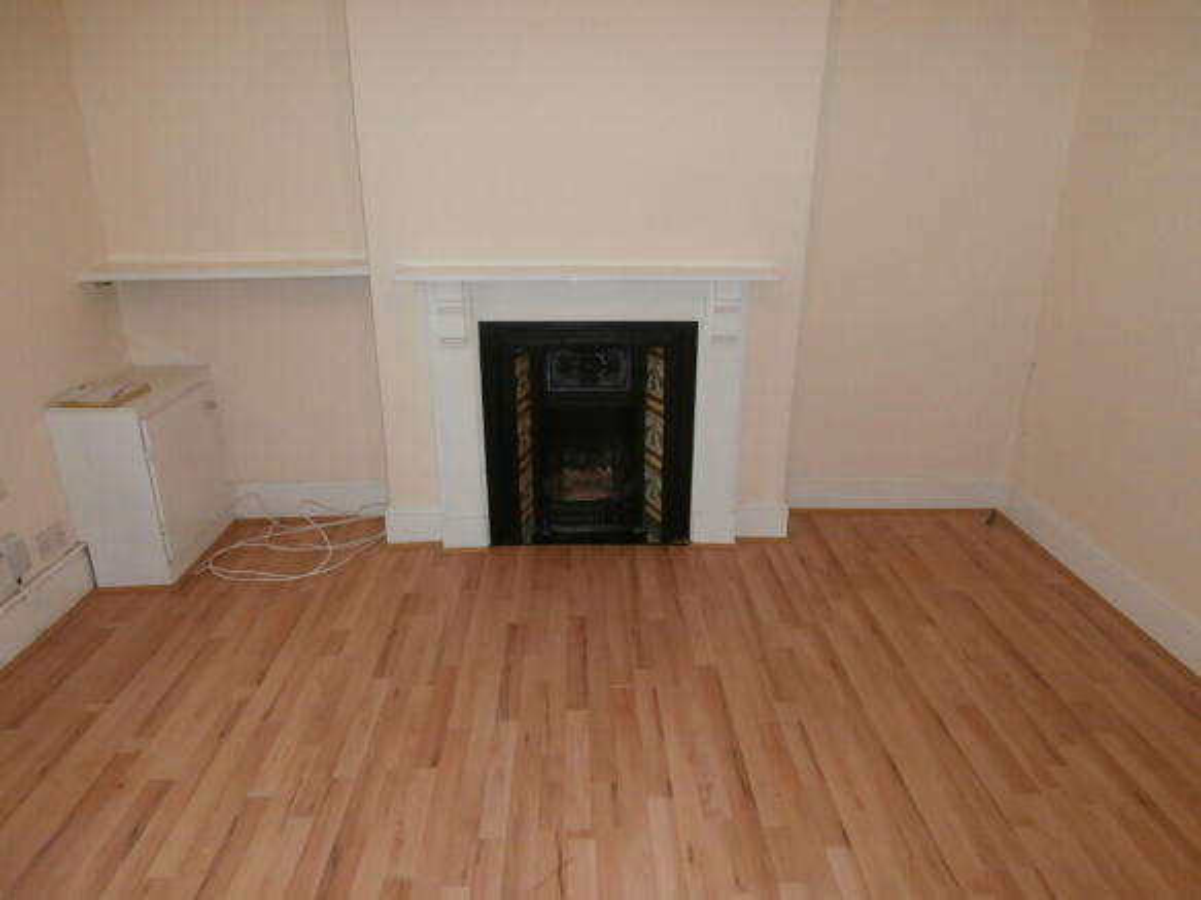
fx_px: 833
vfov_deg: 56.8
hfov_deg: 71.6
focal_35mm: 24
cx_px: 600
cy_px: 450
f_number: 3
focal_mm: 4.2
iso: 200
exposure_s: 1/30
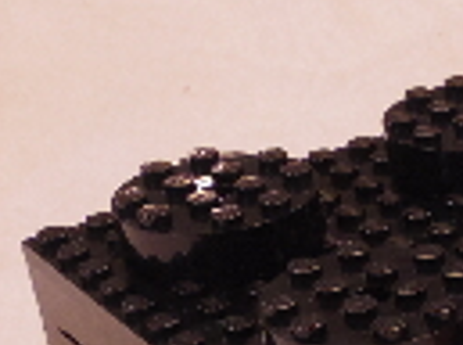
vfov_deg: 10.3
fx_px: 1867
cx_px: 894
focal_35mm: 140
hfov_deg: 12.6
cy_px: 456
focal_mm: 5.5
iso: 400
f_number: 4.5
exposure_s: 1/50
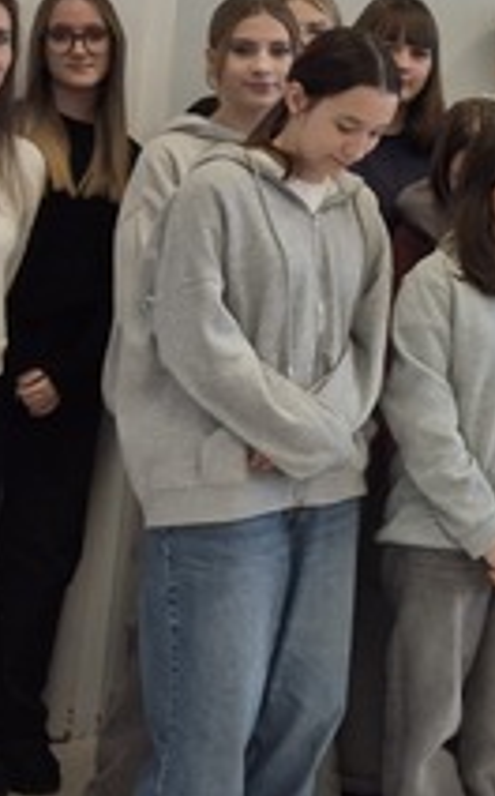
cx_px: 874
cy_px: 124
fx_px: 1991
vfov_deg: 22.2
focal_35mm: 92
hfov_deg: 12.9
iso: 25
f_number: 1.8
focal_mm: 5.4
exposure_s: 1/140
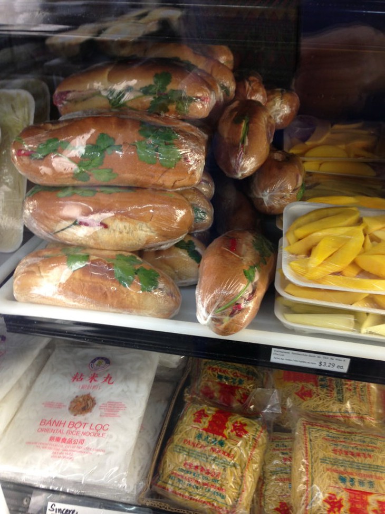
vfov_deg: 55.3
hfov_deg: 43.0
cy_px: 257
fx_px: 489
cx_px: 192
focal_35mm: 33
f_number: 2.4
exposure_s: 1/20
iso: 64
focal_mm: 4.13
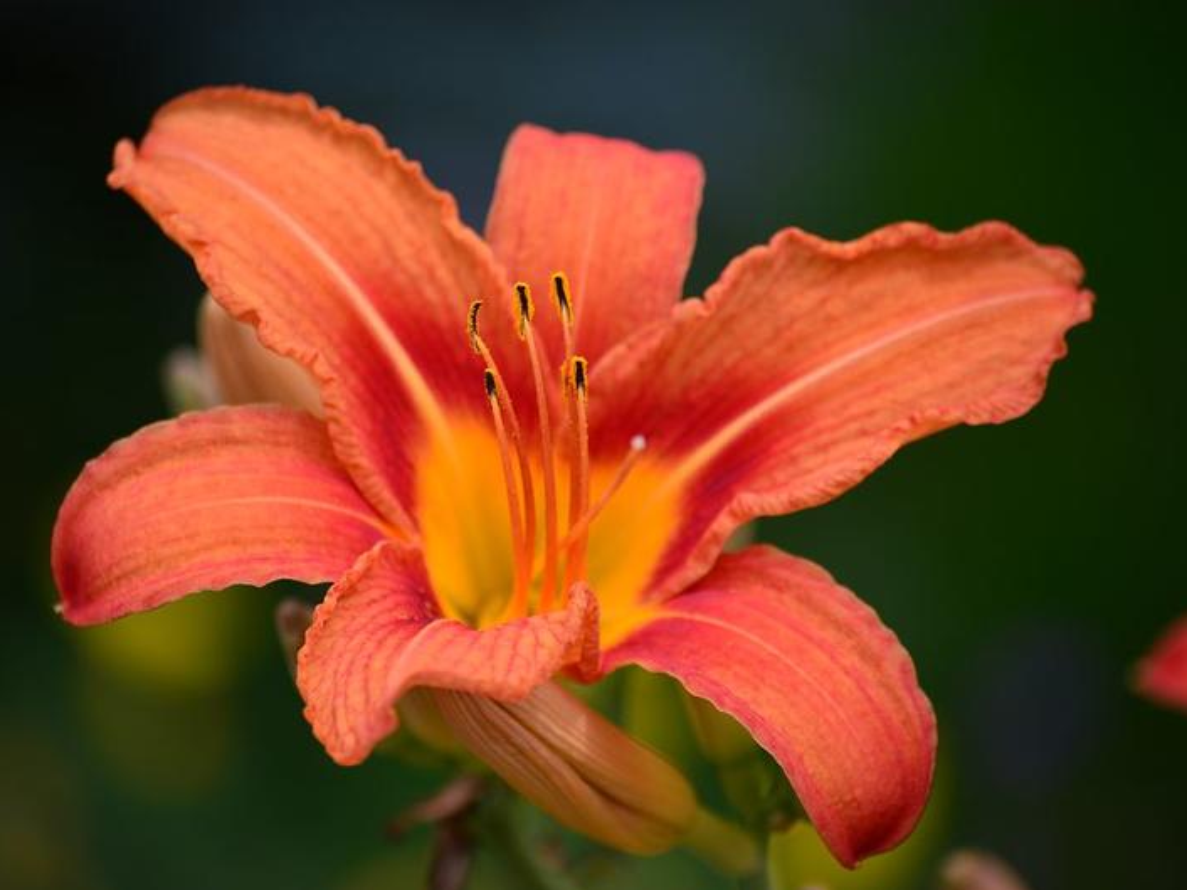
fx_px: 7560
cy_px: 446
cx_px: 535
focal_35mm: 221
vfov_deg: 6.7
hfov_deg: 9.0
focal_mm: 135
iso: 100
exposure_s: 1/320
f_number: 5
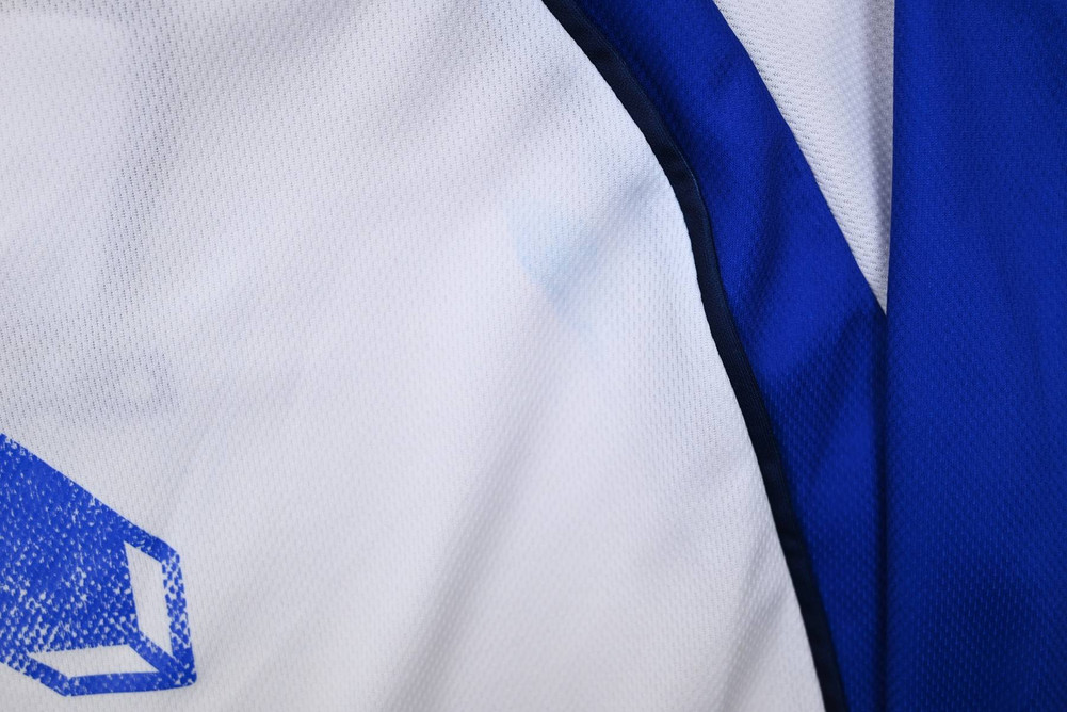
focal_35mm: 38
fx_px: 1127
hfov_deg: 50.7
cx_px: 534
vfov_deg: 35.1
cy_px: 356
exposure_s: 1/200
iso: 200
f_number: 5.6
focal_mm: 38
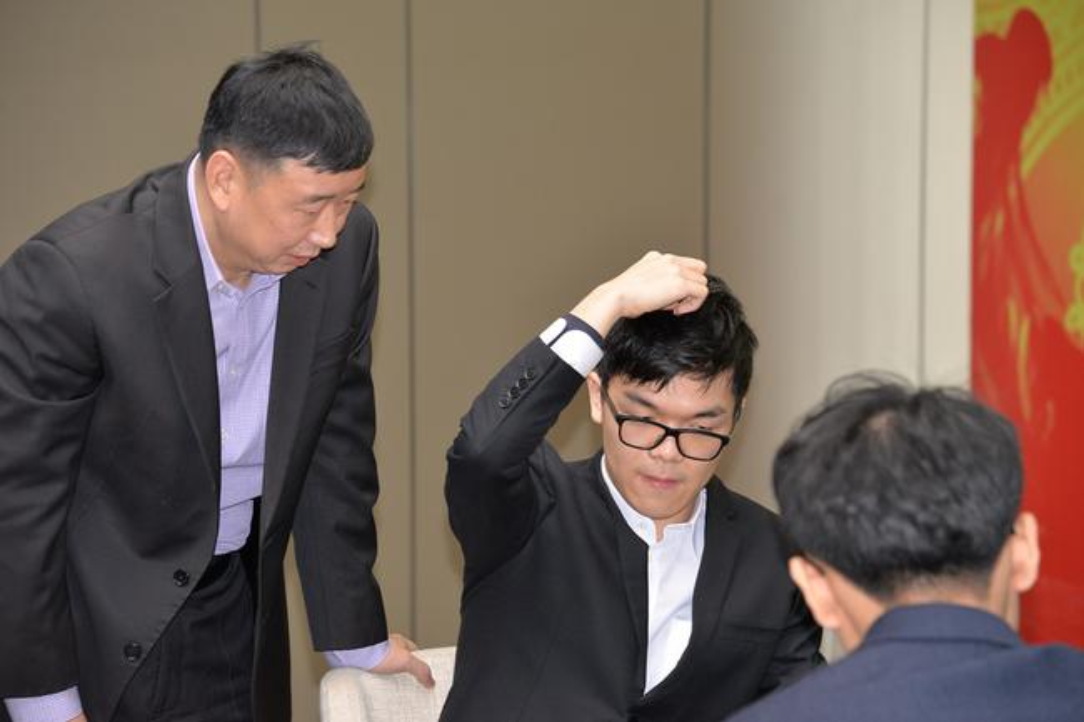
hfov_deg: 17.1
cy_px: 361
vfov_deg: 11.4
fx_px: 3612
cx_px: 542
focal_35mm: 120
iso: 1000
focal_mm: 120
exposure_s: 1/60
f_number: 5
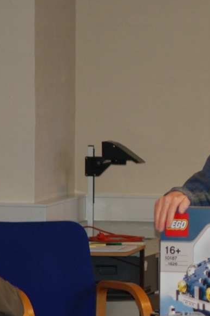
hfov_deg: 4.5
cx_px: 304
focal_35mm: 303
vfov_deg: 6.8
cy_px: 192
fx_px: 2651
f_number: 4
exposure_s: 1/60
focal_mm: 92
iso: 400
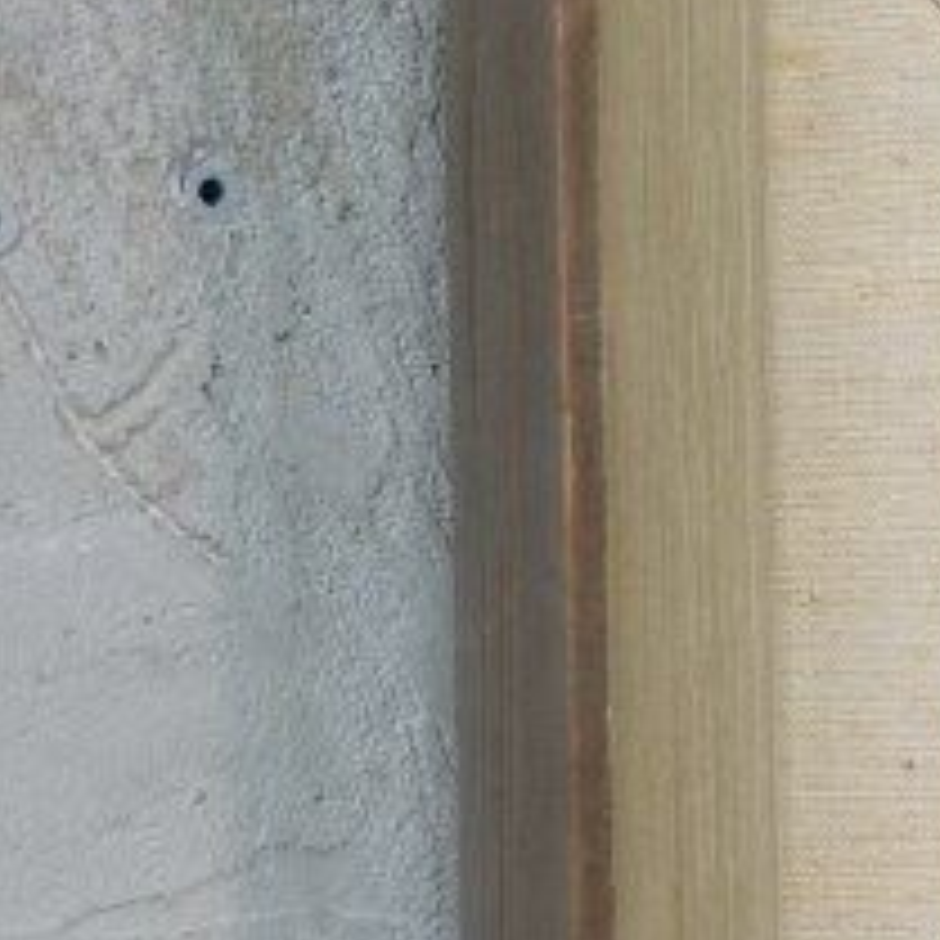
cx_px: 2132
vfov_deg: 7.6
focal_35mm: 228
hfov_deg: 7.3
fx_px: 7005
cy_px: 1066
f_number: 4
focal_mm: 29.2
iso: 1250
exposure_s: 1/42
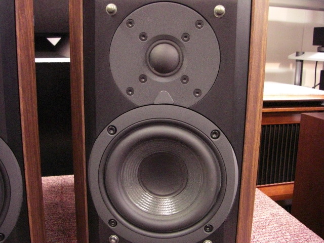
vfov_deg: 37.7
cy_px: 122
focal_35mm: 38
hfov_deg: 49.0
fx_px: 356
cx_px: 162
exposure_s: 1/15
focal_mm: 6.3
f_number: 3.4
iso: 800
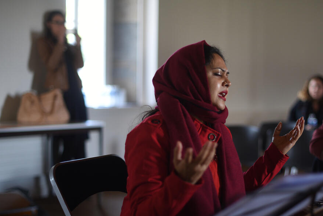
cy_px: 135
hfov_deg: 29.6
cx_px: 191
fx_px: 610
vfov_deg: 20.0
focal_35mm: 68
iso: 400
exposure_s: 1/160
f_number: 1.4
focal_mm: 50
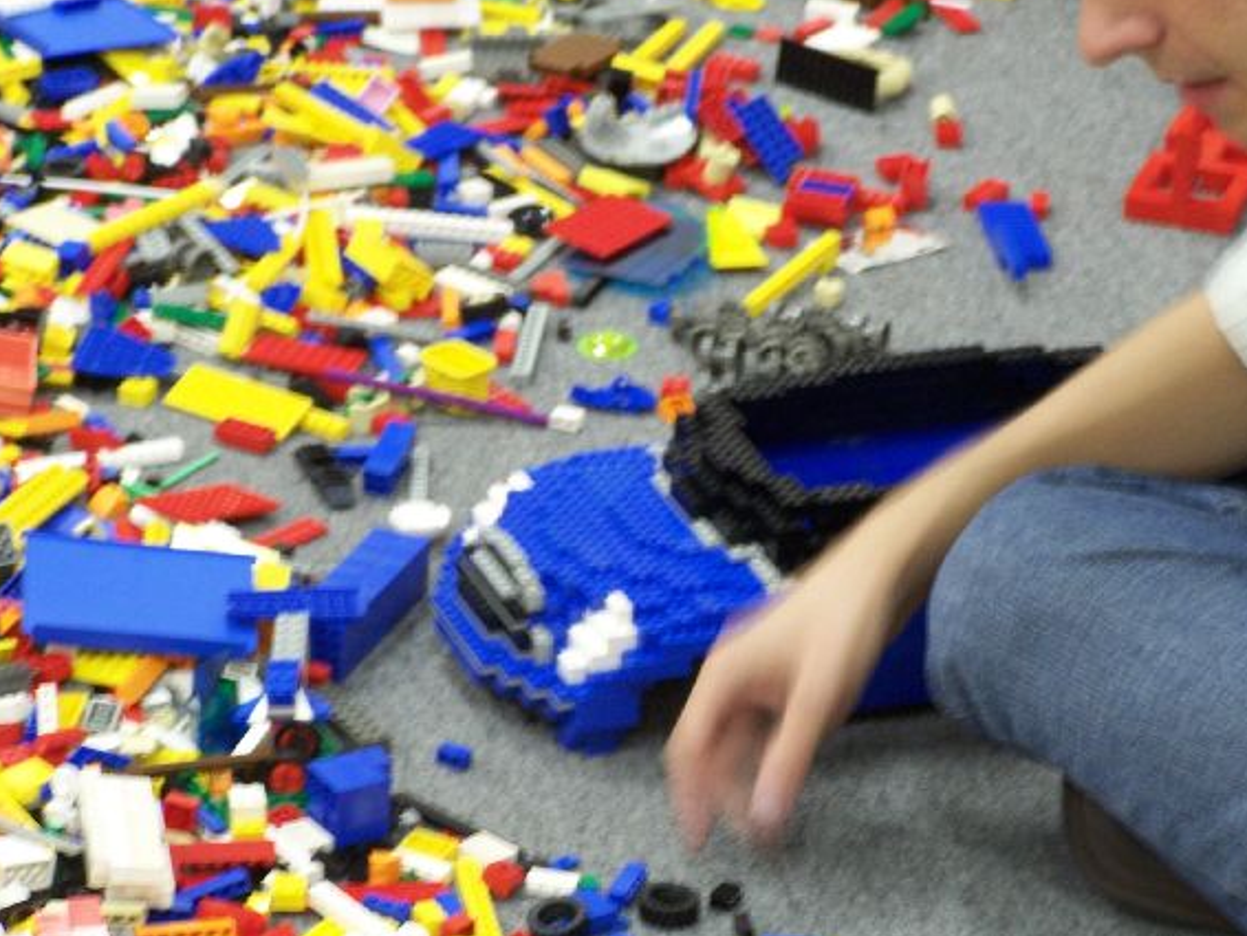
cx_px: 707
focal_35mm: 159
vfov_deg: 9.3
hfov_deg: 12.4
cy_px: 465
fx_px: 5730
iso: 140
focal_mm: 23.1
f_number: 3.2
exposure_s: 1/8
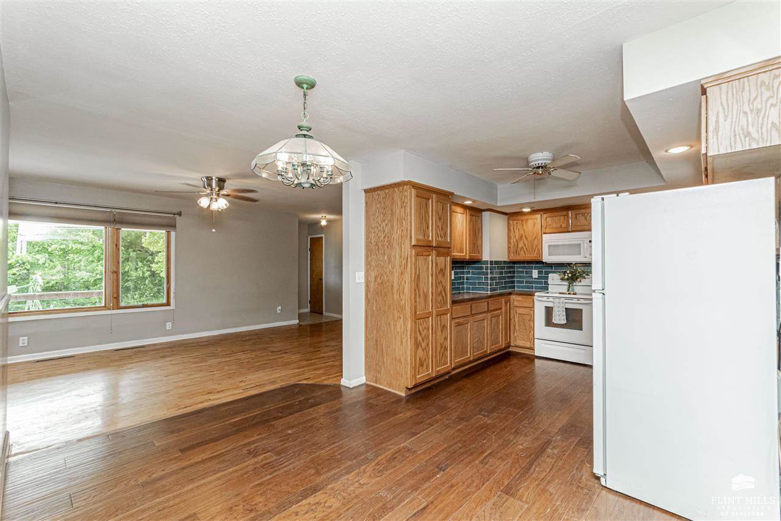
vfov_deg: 77.3
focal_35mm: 15
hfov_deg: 100.4
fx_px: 325
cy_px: 260
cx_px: 390
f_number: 10
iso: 1250
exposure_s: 1/60
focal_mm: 10
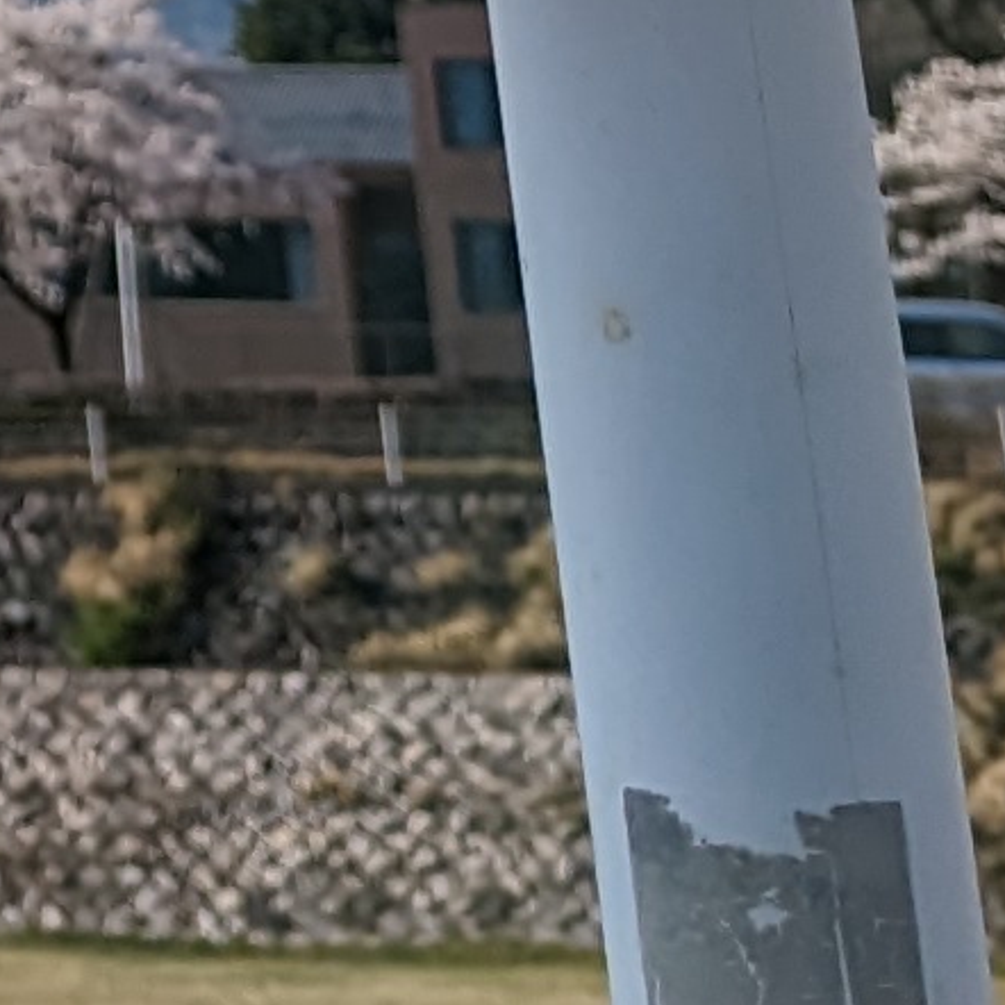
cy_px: -2460
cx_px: -1535
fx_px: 6438
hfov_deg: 8.1
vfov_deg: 7.4
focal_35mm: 196
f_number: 1.85
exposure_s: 1/3534
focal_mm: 6.81
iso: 47
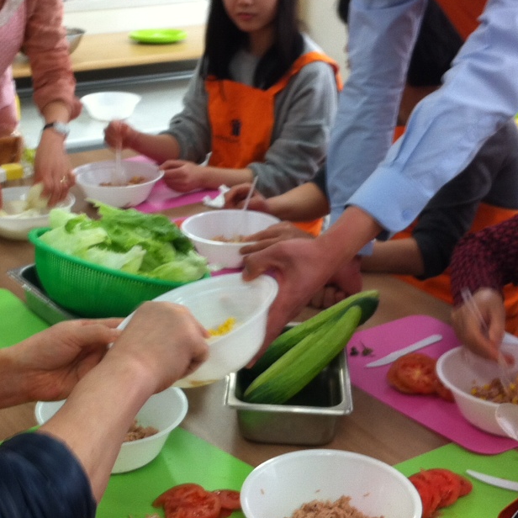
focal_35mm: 65
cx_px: 168
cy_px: 220
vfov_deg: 26.5
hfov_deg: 26.3
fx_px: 1100
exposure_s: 1/15
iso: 100
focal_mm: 3.85
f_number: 2.8
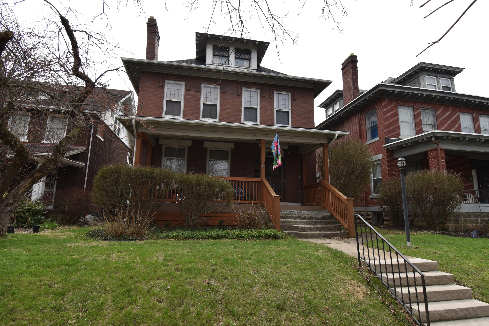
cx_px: 244
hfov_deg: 85.4
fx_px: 265
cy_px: 163
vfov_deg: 63.2
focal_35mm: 20
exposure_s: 1/200
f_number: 8
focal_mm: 13
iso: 100
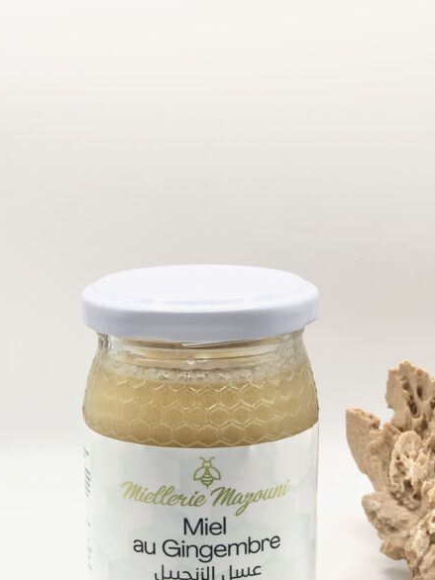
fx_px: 1190
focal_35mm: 71
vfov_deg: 27.3
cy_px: 380
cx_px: 224
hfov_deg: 20.7
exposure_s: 1/99
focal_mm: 6
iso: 16
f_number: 2.4
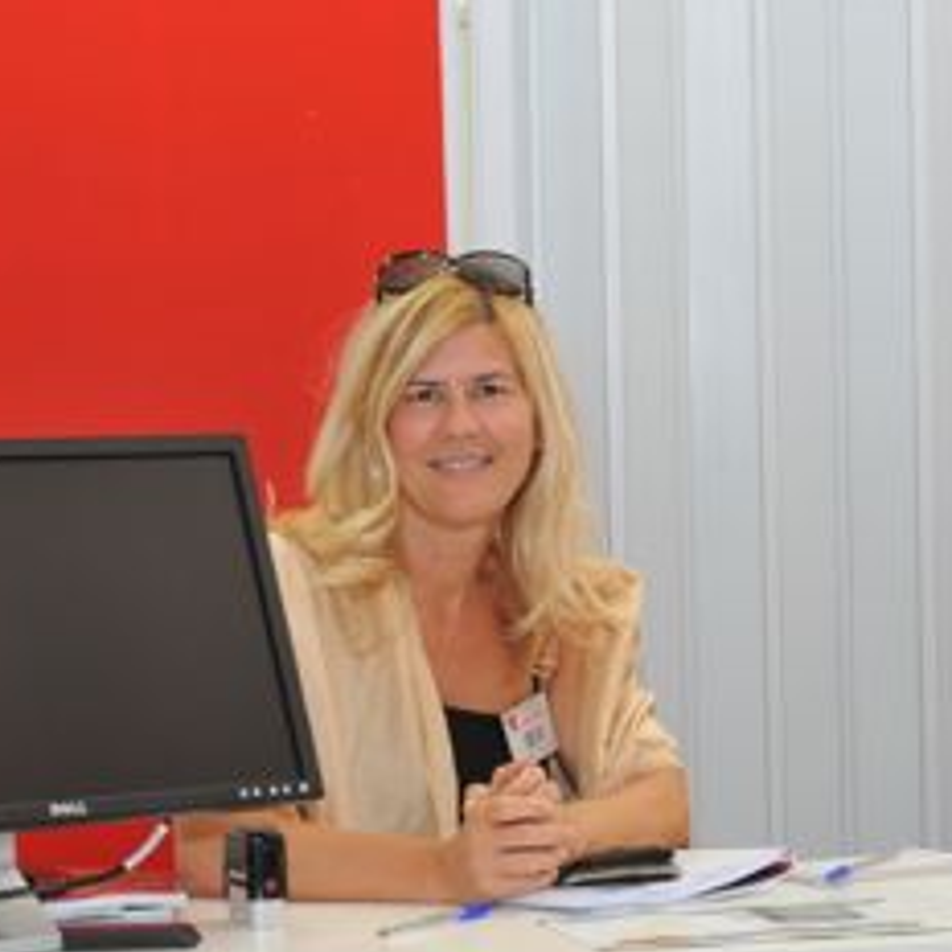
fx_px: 3796
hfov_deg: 14.3
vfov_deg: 14.3
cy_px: 394
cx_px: 492
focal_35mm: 122
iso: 640
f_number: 8
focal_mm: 52
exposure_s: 1/50
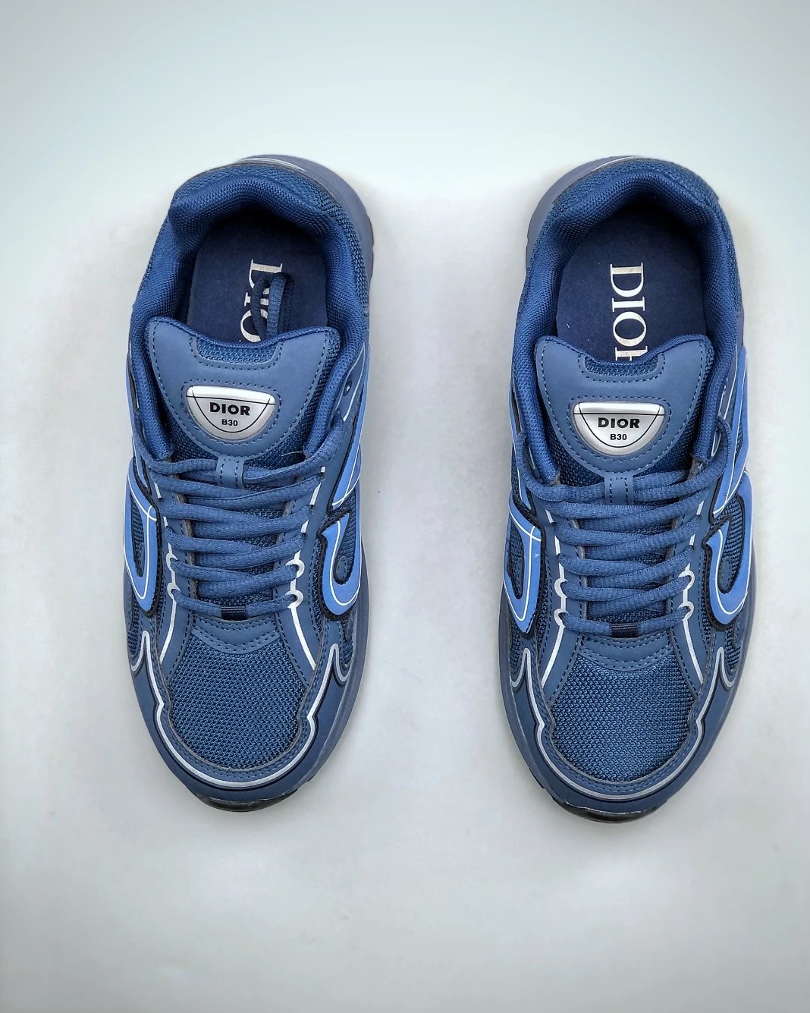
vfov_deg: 31.4
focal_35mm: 60
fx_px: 1798
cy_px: 477
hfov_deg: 25.4
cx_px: 409
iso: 32
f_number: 2.8
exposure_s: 1/33
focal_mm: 6.6
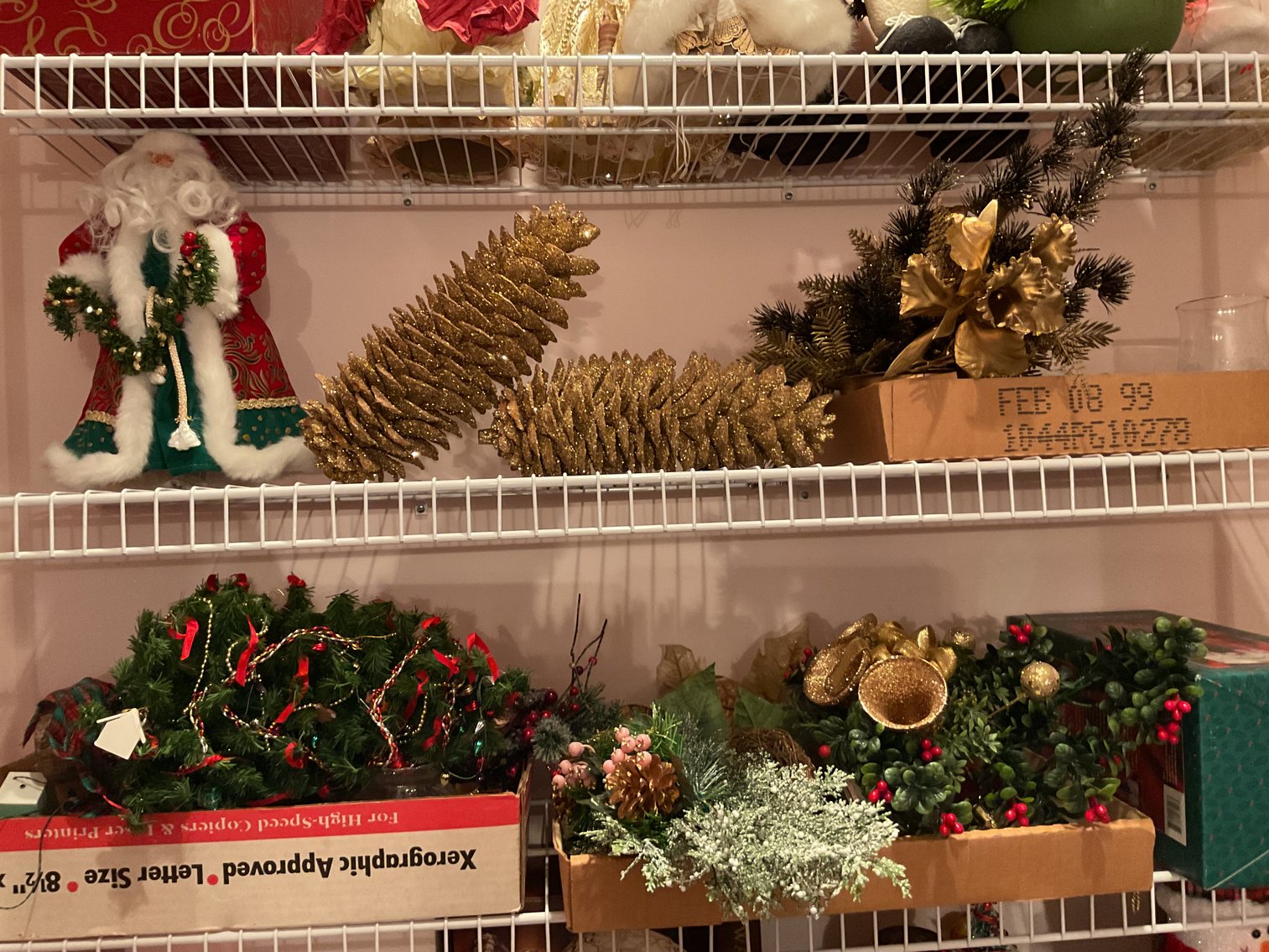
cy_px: 476
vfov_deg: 48.2
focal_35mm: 29
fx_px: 1063
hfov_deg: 61.7
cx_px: 634
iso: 320
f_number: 1.8
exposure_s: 1/40
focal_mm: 3
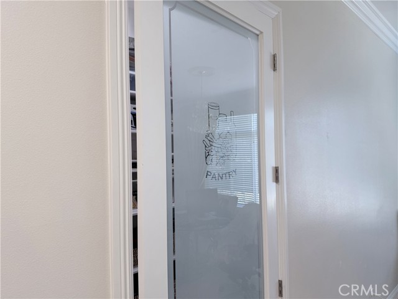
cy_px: 150
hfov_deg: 71.6
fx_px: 276
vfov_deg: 56.8
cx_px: 199
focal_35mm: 24
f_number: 1.78
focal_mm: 6.76
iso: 160
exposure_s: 1/120
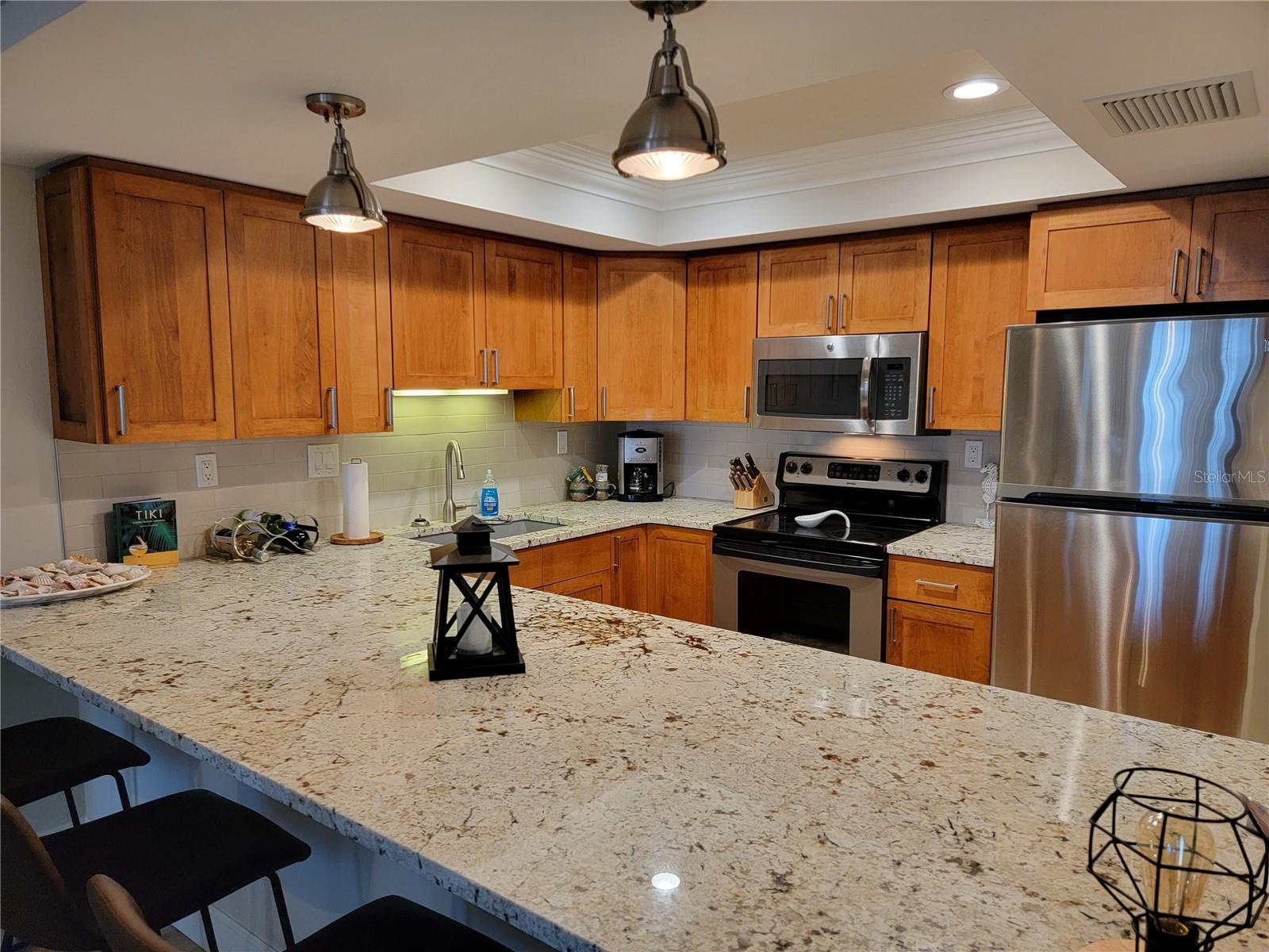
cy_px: 476
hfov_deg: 71.6
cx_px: 634
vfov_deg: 56.8
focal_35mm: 24
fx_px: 880
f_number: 1.8
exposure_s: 1/120
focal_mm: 6.7
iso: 250
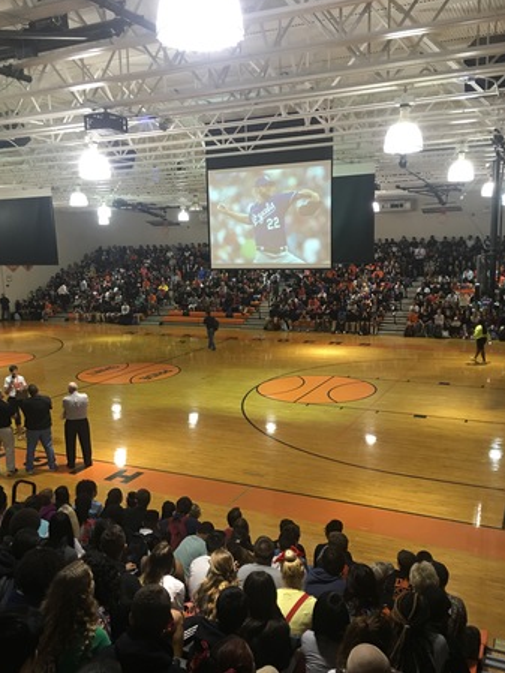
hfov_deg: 45.5
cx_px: 246
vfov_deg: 58.3
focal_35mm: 31
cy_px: 352
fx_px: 603
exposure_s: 1/15
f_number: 2.2
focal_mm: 4.15
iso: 64
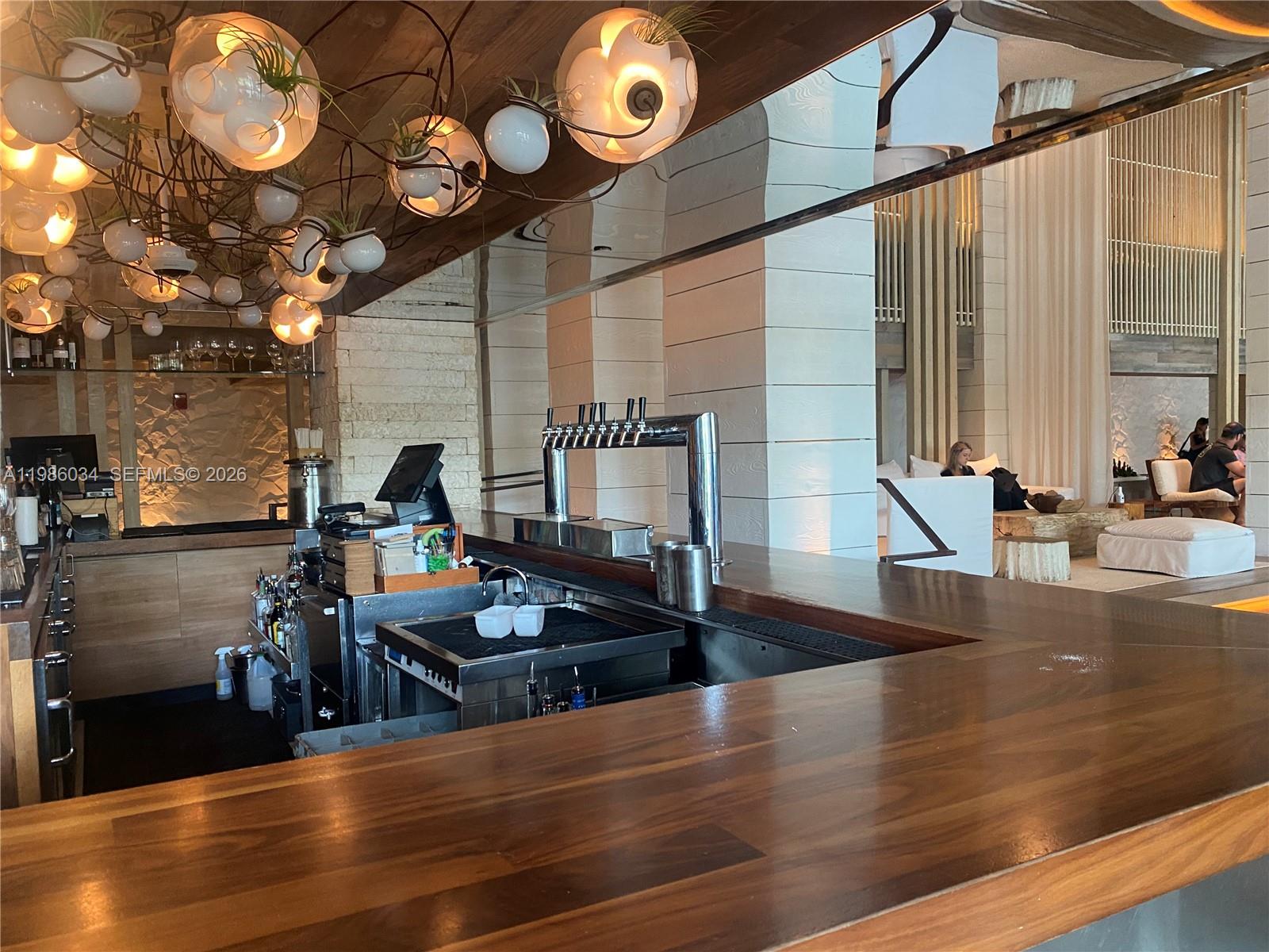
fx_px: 953
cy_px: 476
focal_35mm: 26
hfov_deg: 67.3
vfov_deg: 53.1
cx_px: 634
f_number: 1.8
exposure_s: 1/60
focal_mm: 4.25
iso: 200
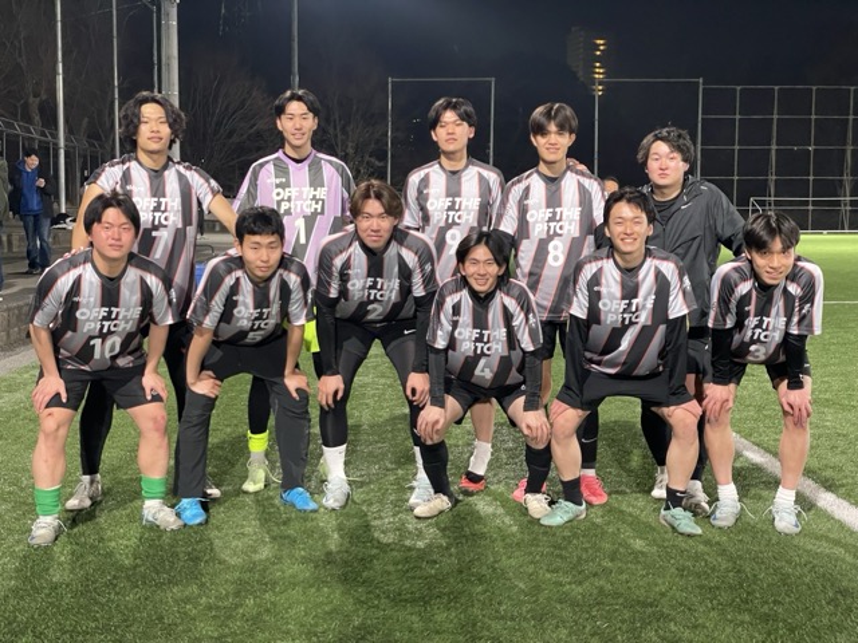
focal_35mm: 52
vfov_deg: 28.0
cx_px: 429
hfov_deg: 36.8
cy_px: 322
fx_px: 1289
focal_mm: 6
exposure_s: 1/50
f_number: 2
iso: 640
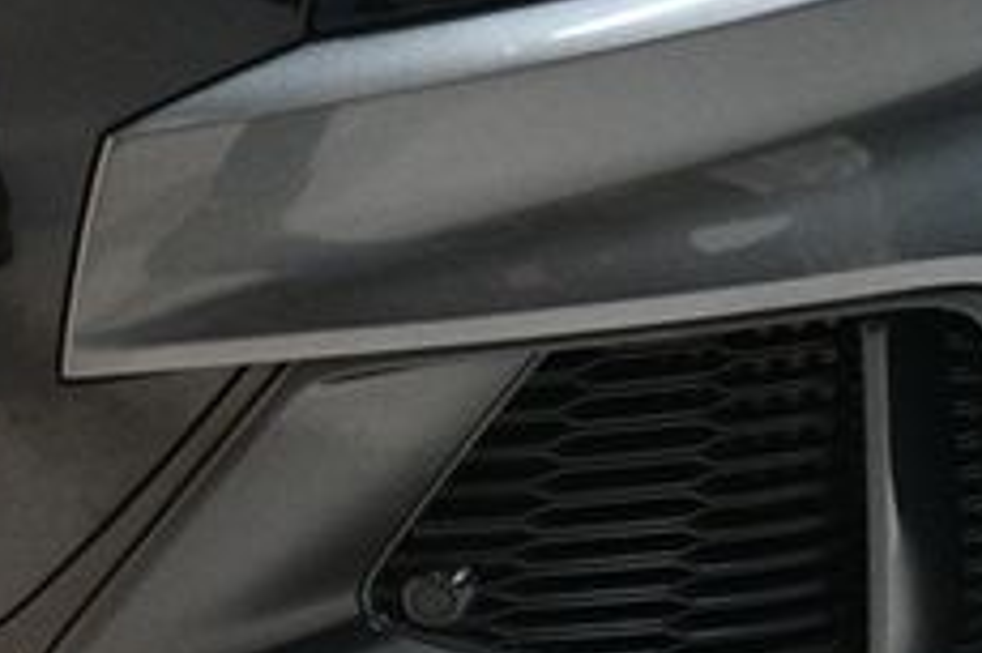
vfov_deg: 10.9
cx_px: 354
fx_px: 3407
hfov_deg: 16.4
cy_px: 47
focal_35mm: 125
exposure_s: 1/100
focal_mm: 30
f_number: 4
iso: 3200
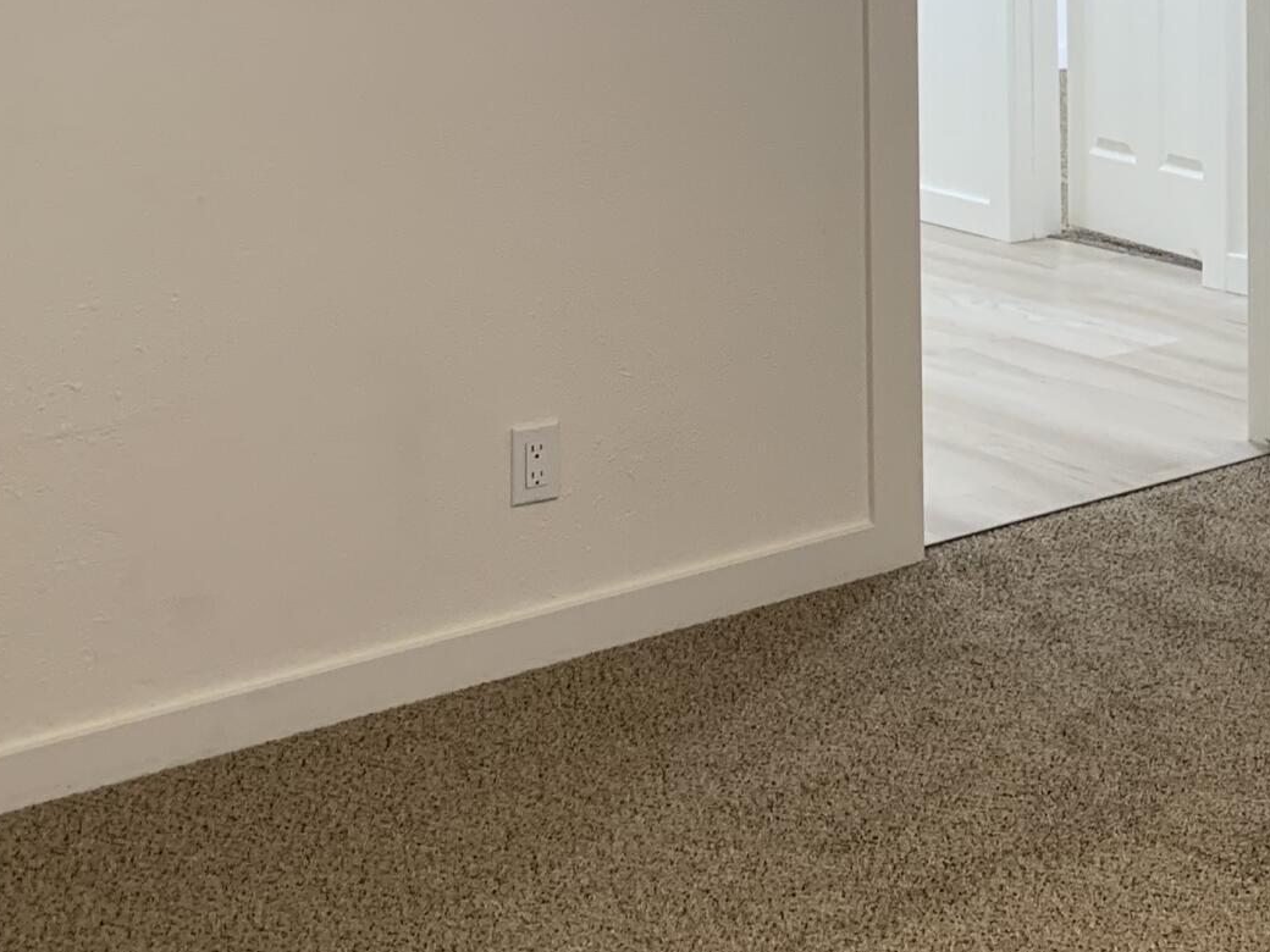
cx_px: 1661
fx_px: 2752
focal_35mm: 75
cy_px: -117
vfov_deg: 18.8
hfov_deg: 23.0
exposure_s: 1/60
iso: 100
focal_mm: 4.25
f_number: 1.8
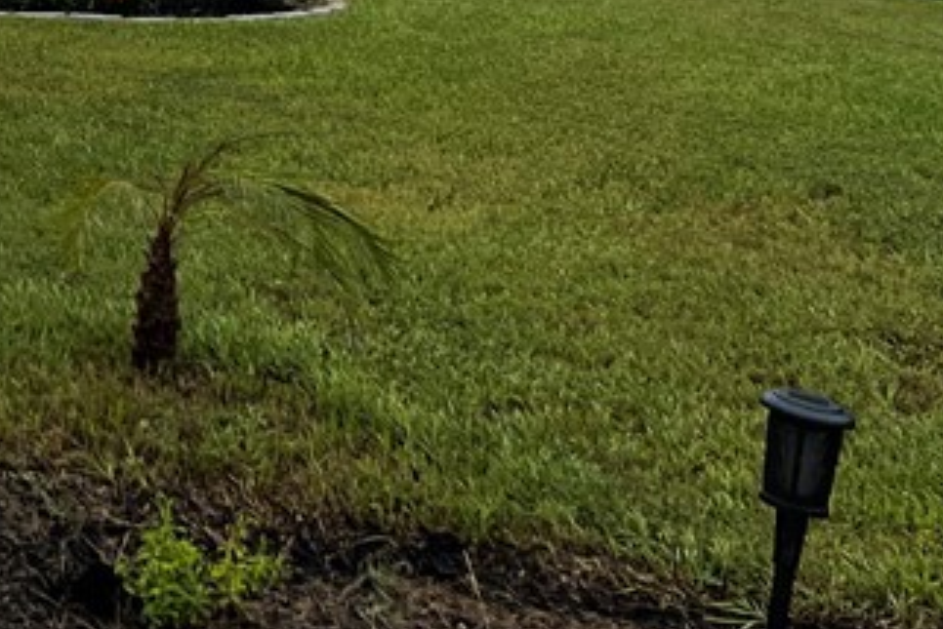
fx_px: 2254
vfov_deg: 14.4
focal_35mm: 86
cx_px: -325
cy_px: -430
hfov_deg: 21.2
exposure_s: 1/4831
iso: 50
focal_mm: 5.7
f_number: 1.5
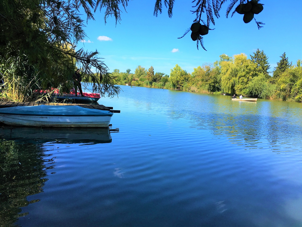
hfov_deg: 61.7
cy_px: 114
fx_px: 253
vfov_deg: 48.2
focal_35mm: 29
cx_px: 151
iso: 25
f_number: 2.2
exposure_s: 1/1261
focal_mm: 4.15
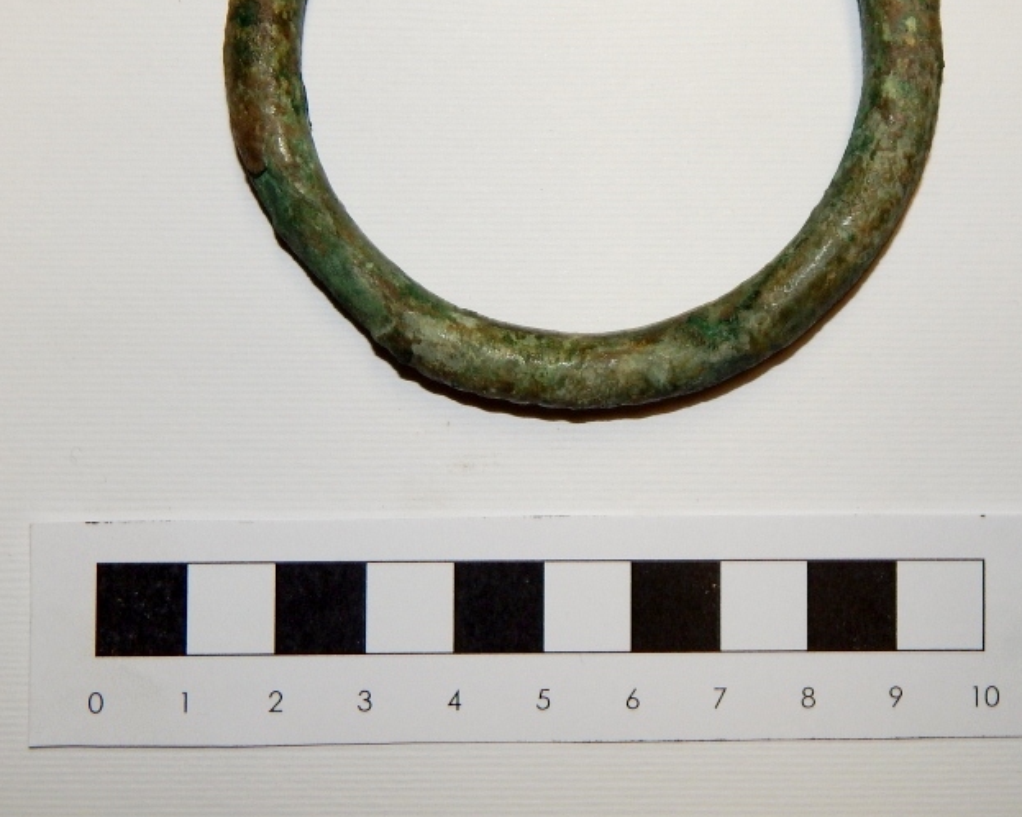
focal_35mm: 61
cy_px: 233
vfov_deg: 24.8
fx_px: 1845
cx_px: 597
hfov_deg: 30.9
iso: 140
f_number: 6.9
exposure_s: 1/30
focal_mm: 6.8
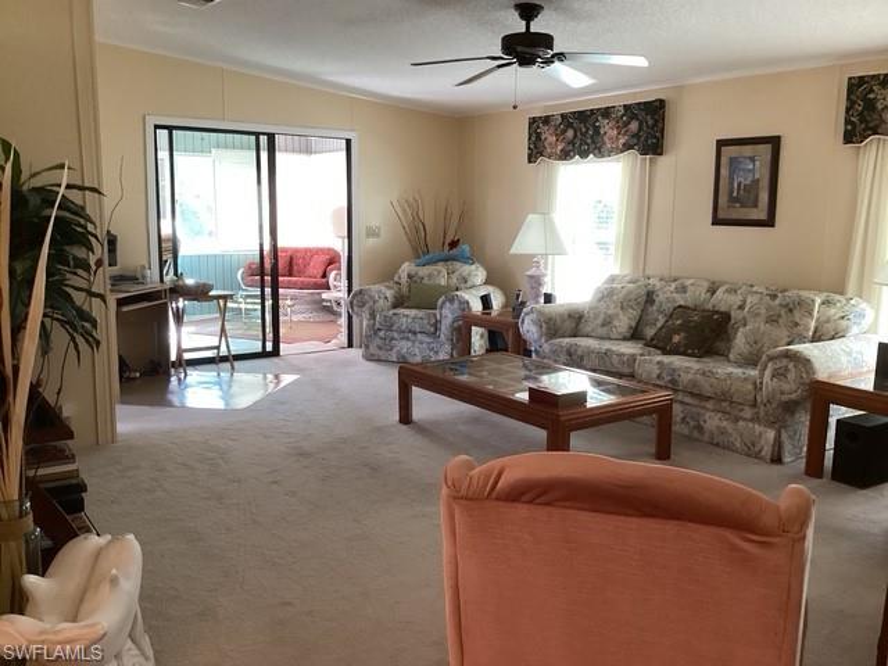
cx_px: 444
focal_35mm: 31
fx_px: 795
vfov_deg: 45.4
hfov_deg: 58.4
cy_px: 333
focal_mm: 3.3
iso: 200
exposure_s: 1/60
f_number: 2.4
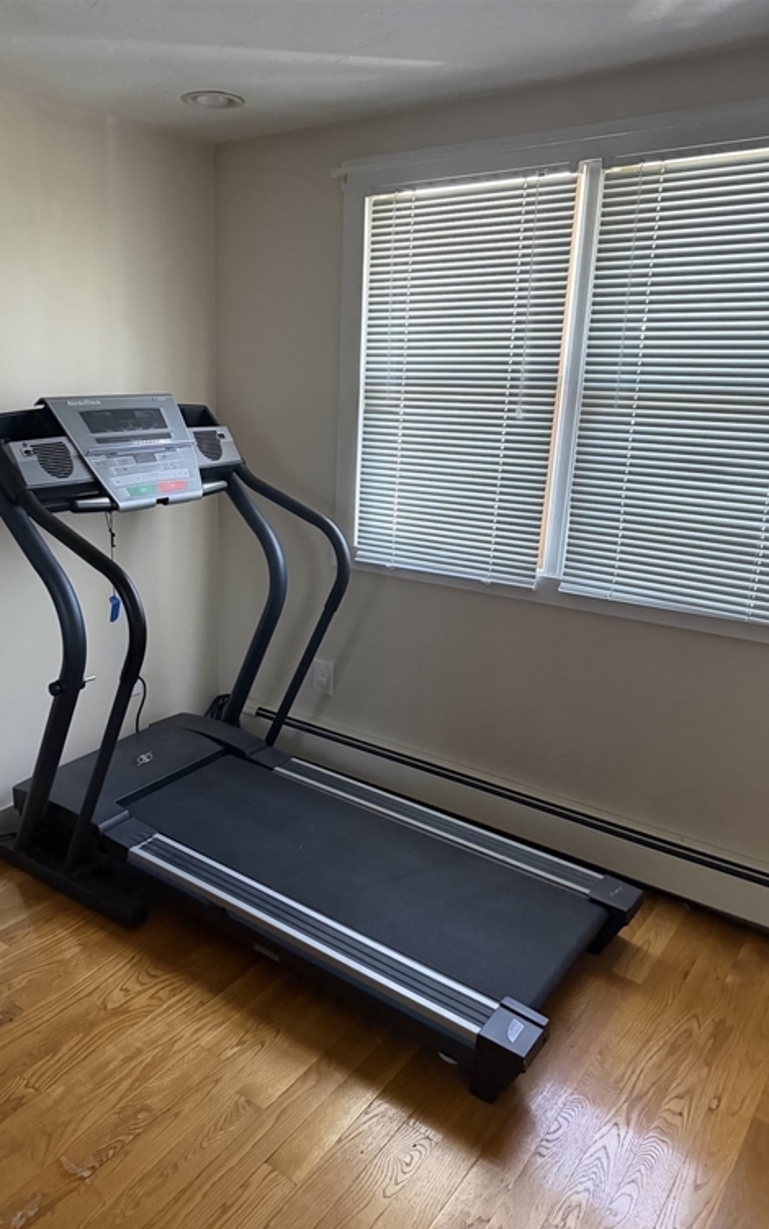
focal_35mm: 26
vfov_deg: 70.4
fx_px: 871
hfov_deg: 47.4
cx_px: 306
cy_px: 627
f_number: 1.78
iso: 800
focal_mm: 6.76
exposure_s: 1/53
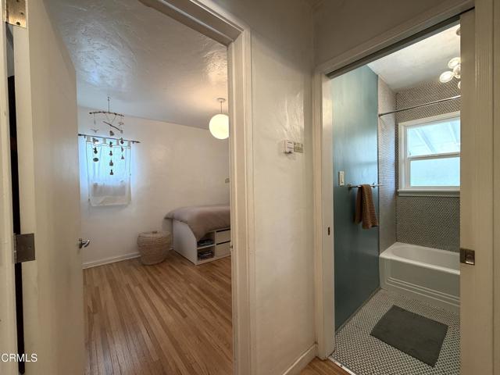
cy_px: 188
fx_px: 202
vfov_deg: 85.7
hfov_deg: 102.1
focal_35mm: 14
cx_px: 250
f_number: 2.2
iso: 200
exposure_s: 1/60
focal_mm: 2.22
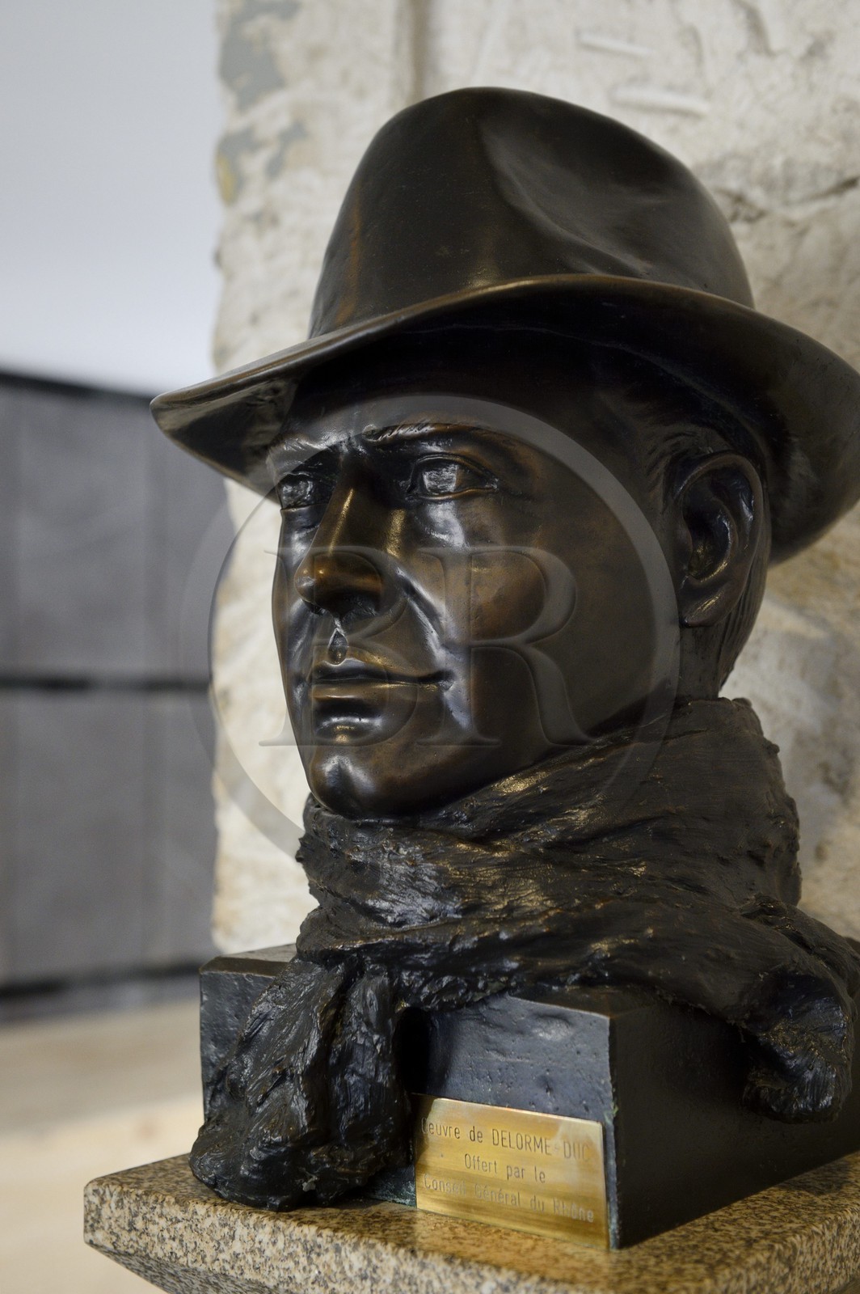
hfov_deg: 26.9
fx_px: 1795
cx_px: 430
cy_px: 647
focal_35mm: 50
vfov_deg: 39.6
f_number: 4.5
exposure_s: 1/80
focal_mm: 50
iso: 1600
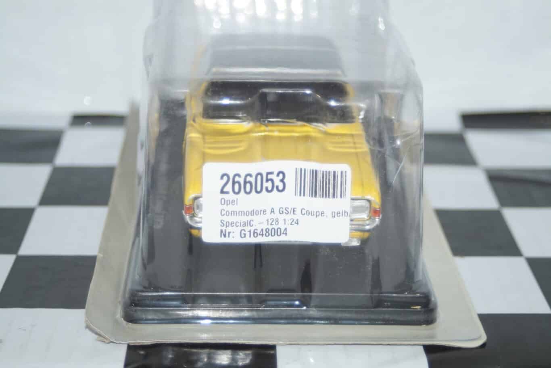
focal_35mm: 82
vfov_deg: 16.6
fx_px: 1263
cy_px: 184
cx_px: 276
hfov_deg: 24.6
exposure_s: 1/125
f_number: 5
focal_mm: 55
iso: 400
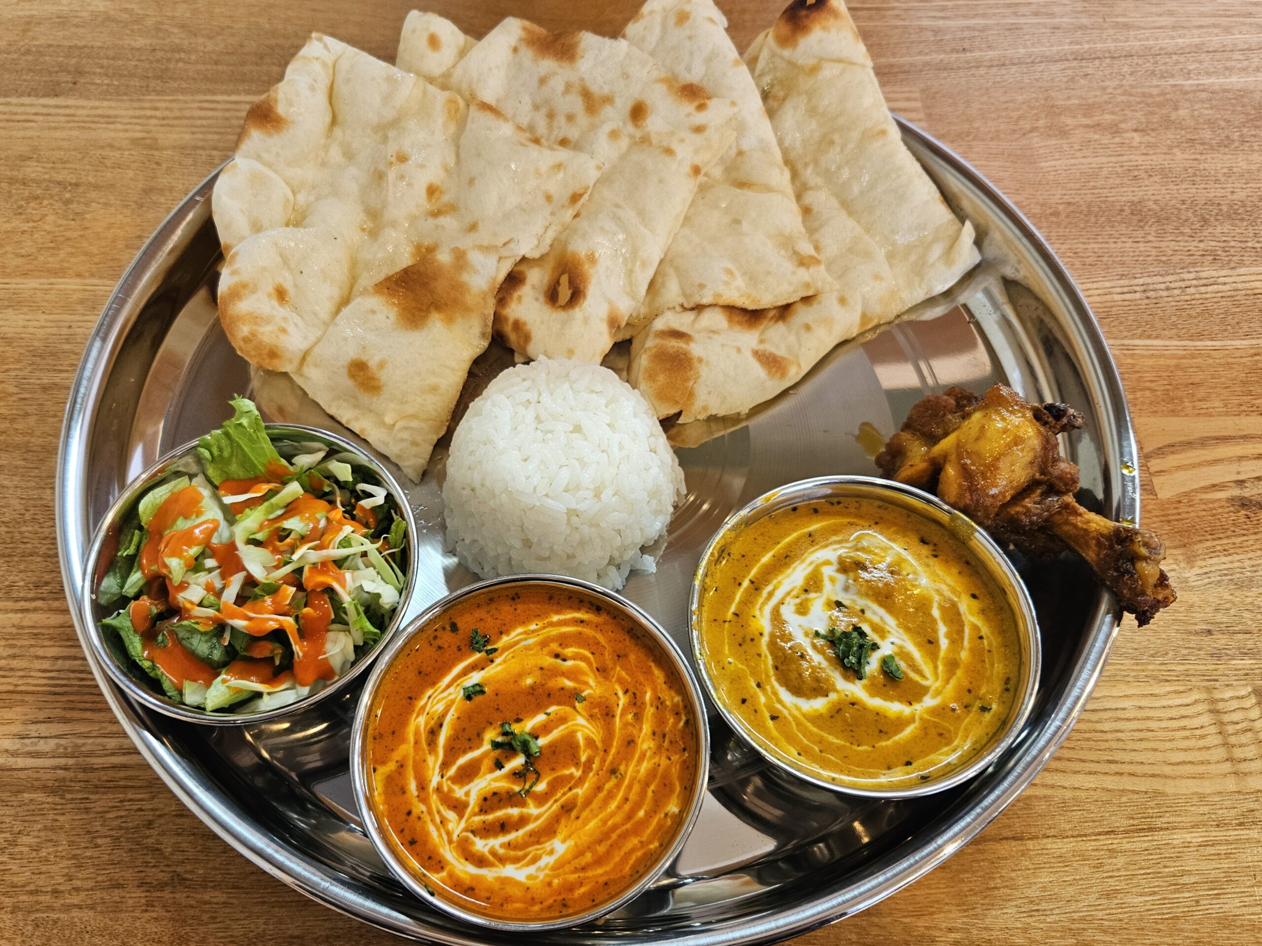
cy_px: 473
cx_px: 631
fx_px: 839
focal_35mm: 23
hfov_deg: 73.9
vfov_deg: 58.9
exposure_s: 1/101
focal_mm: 5.4
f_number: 1.8
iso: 200
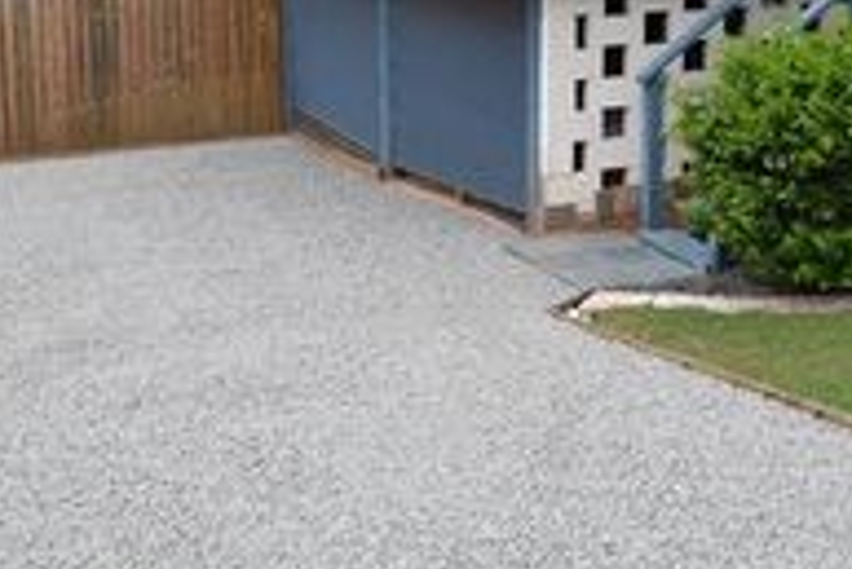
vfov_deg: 18.4
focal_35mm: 73
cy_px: 46
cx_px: 702
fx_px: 1729
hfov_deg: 27.1
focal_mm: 20
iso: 200
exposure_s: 1/320
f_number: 9
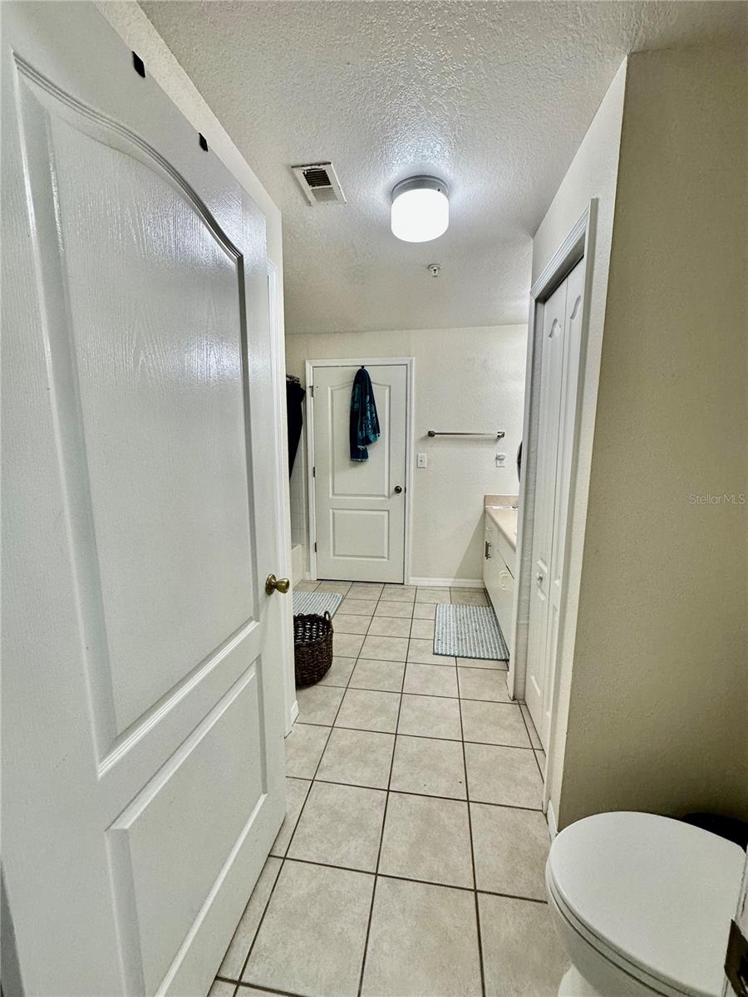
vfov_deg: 102.1
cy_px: 498
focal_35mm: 14
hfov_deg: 85.7
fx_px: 403
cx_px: 374
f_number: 2.2
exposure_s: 1/120
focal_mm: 2.22
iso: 125
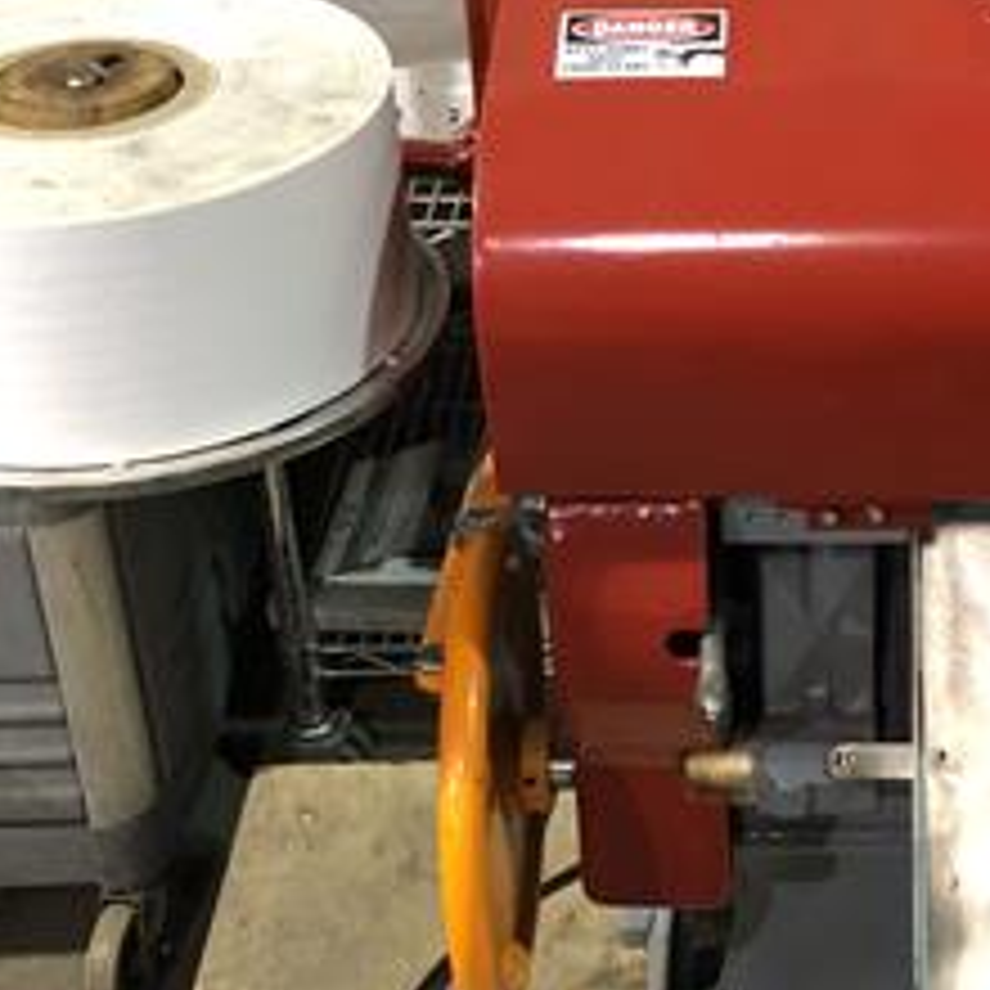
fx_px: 2427
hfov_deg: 22.6
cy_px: 536
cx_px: 848
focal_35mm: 75
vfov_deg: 23.1
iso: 100
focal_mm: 4
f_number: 1.8
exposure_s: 1/15
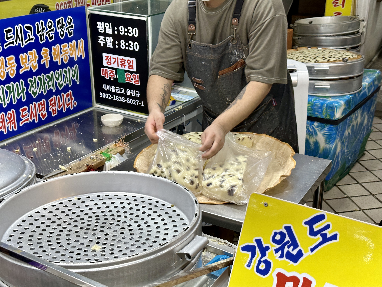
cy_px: 144
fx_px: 530
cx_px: 191
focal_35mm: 48
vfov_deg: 30.3
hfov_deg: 39.7
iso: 50
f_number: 1.78
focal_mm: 6.86
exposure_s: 1/138
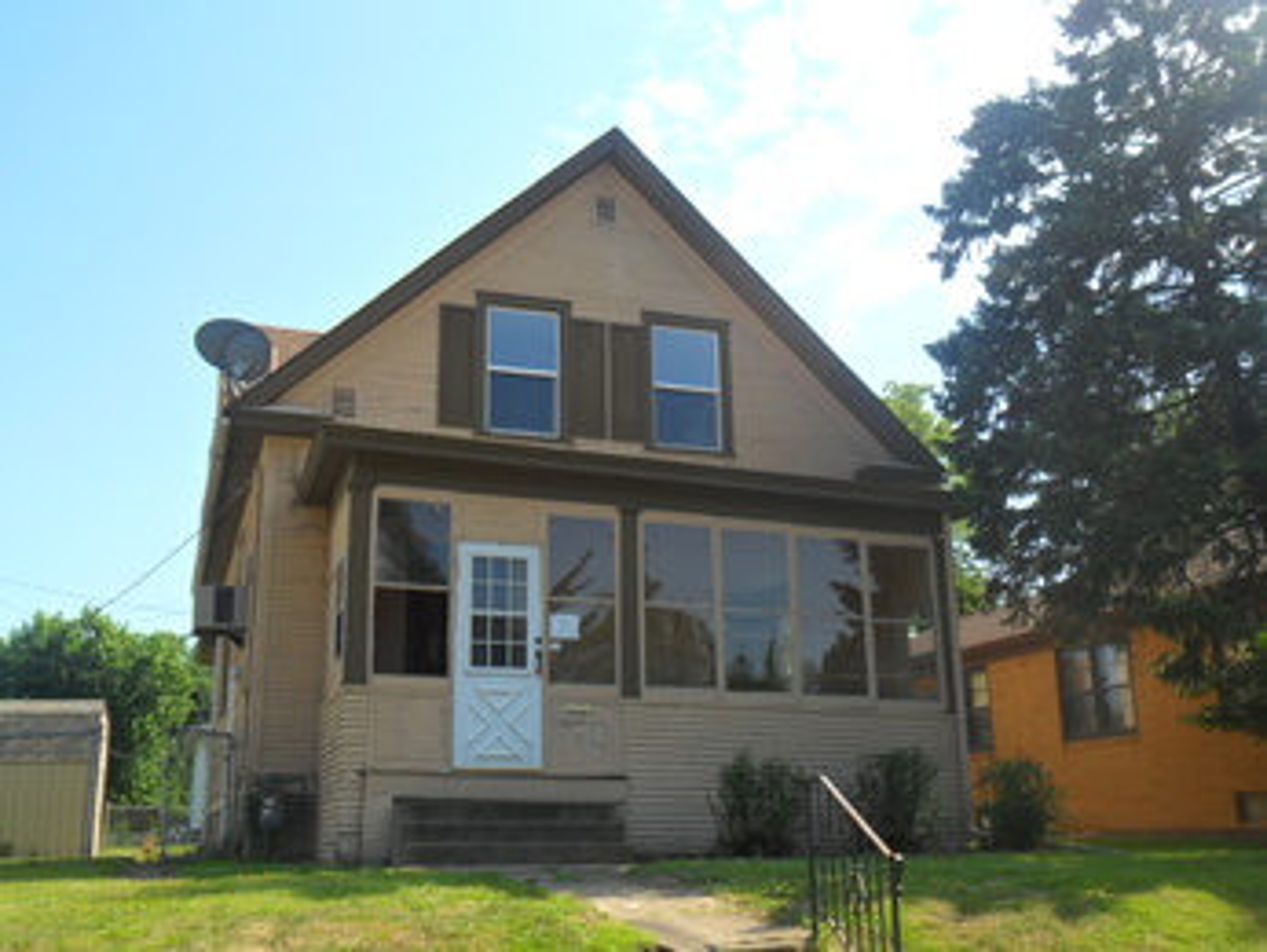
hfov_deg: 50.1
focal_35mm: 37
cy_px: 476
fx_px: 1355
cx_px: 634
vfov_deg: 38.7
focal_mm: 6.6
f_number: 4
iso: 100
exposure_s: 1/500
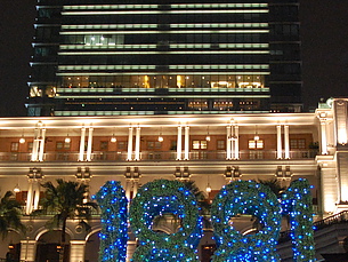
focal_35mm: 71
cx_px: 160
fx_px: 714
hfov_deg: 27.4
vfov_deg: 20.6
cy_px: 184
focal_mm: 25
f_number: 3.8
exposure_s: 1/30
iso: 1600
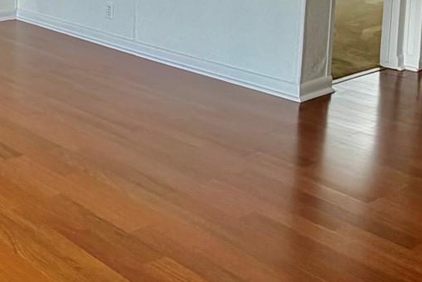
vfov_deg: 21.6
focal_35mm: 59
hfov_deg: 30.0
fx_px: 692
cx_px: -55
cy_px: -44
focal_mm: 2.22
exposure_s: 1/120
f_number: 2.2
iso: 125
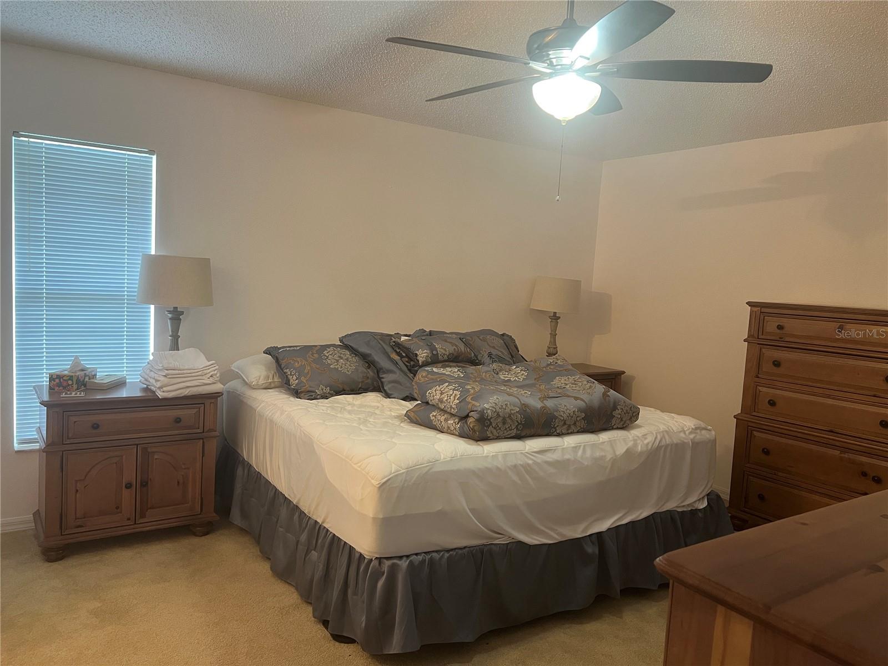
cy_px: 333
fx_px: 667
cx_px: 444
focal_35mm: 26
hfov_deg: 67.3
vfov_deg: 53.1
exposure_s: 1/60
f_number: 1.5
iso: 160
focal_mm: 5.7
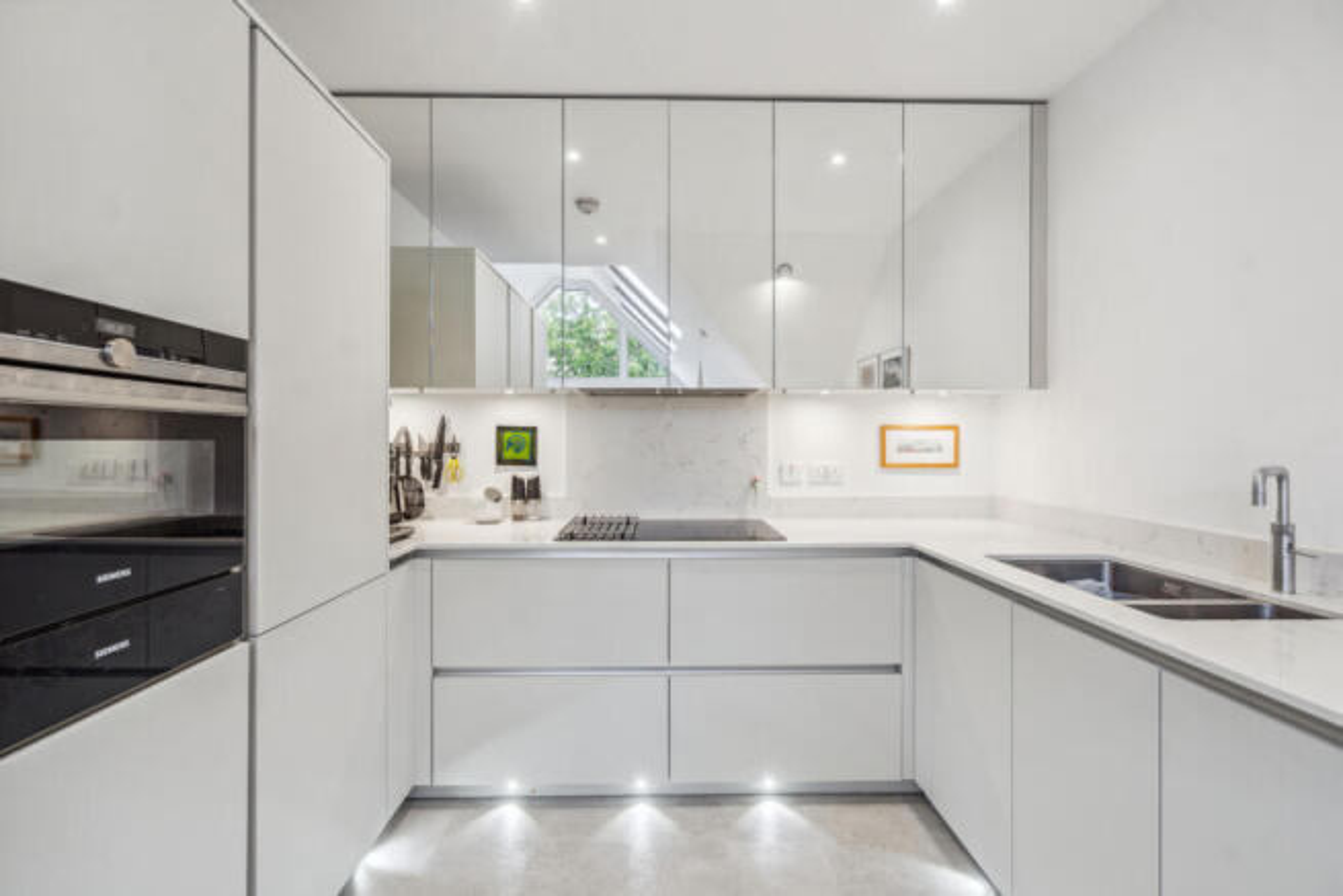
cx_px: 672
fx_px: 597
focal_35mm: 16
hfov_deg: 96.7
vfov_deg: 73.8
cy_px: 448
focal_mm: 16
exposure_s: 1/40
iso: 320
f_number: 5.6
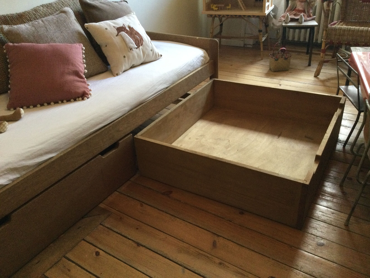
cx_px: 185
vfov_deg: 45.4
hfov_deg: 58.4
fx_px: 331
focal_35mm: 31
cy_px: 139
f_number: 2.4
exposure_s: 1/30
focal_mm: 3.3
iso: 200
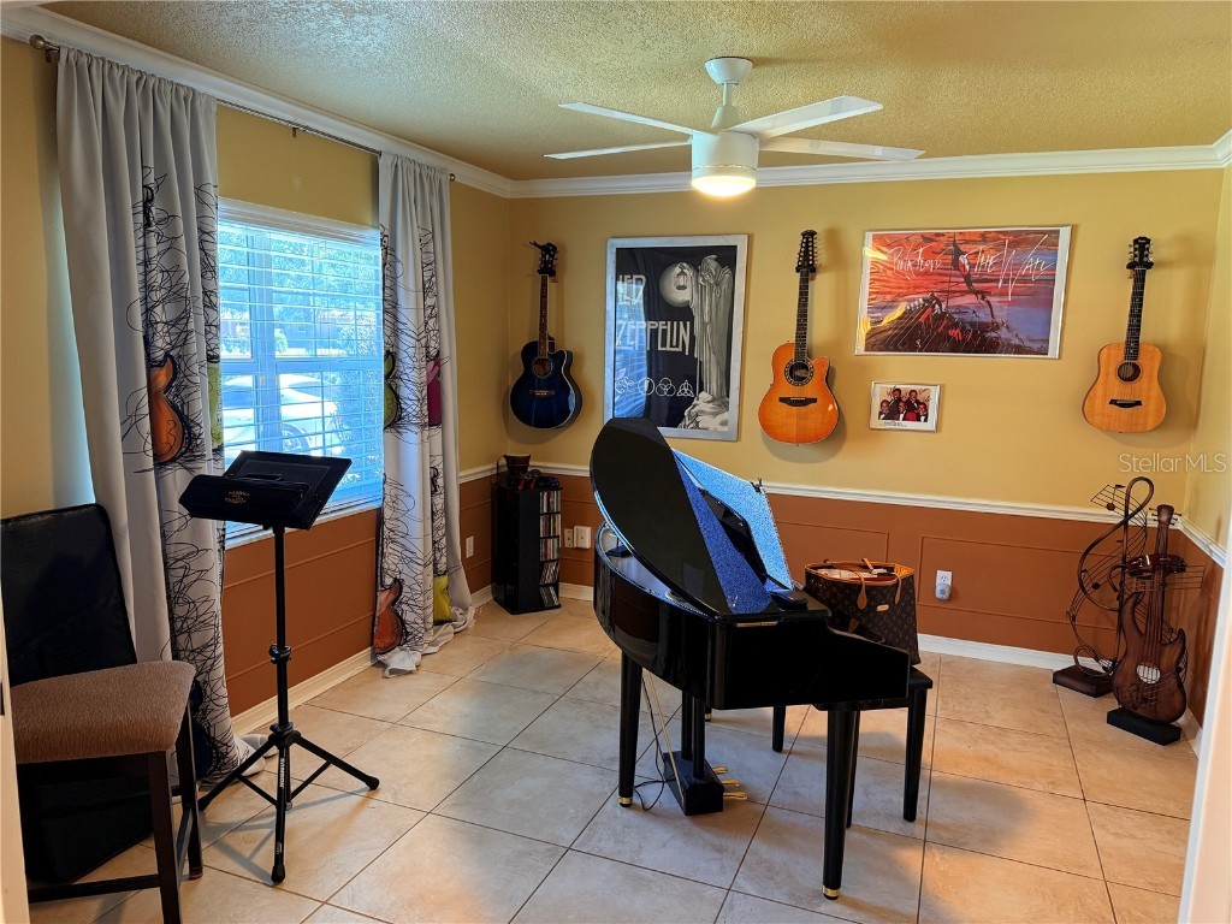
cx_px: 616
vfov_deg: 56.8
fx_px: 854
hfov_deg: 71.6
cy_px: 462
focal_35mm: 24
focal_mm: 6.76
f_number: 1.78
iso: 250
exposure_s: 1/60
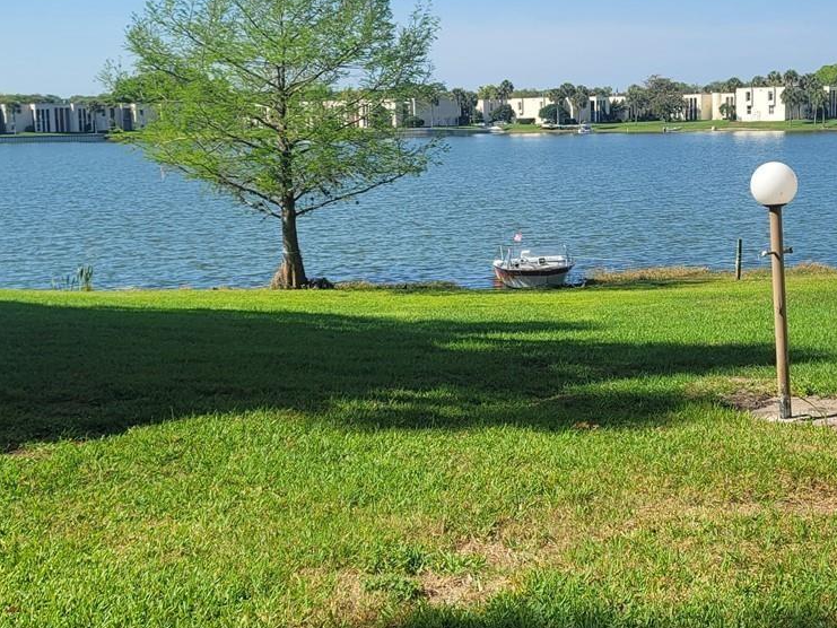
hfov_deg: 35.5
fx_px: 1306
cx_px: 486
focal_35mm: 54
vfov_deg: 26.9
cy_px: 228
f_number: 1.8
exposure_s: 1/887
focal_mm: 7
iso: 20
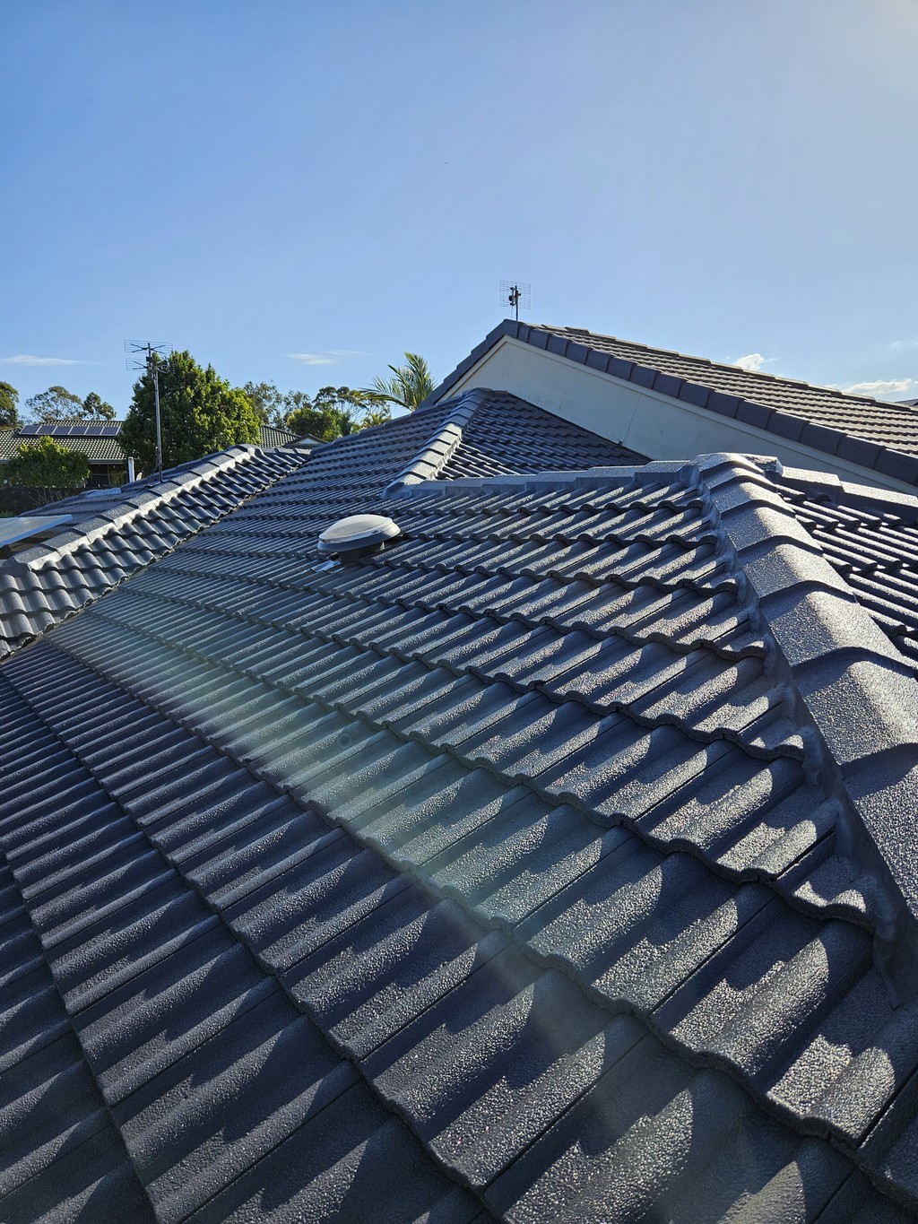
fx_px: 813
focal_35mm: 23
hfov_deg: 58.9
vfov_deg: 73.9
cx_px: 459
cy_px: 612
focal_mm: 5.4
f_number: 1.8
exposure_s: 1/1869
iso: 25
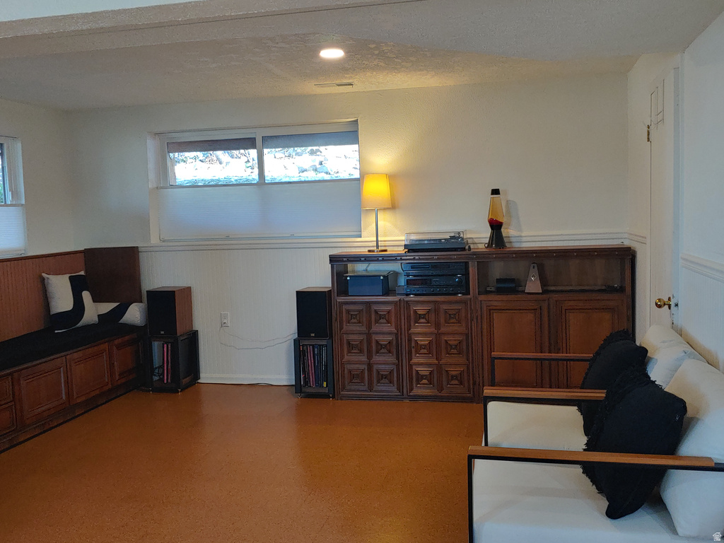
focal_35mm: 32
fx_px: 669
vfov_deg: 44.2
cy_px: 272
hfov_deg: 56.8
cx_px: 362
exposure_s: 1/60
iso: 100
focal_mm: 4.23
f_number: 1.5
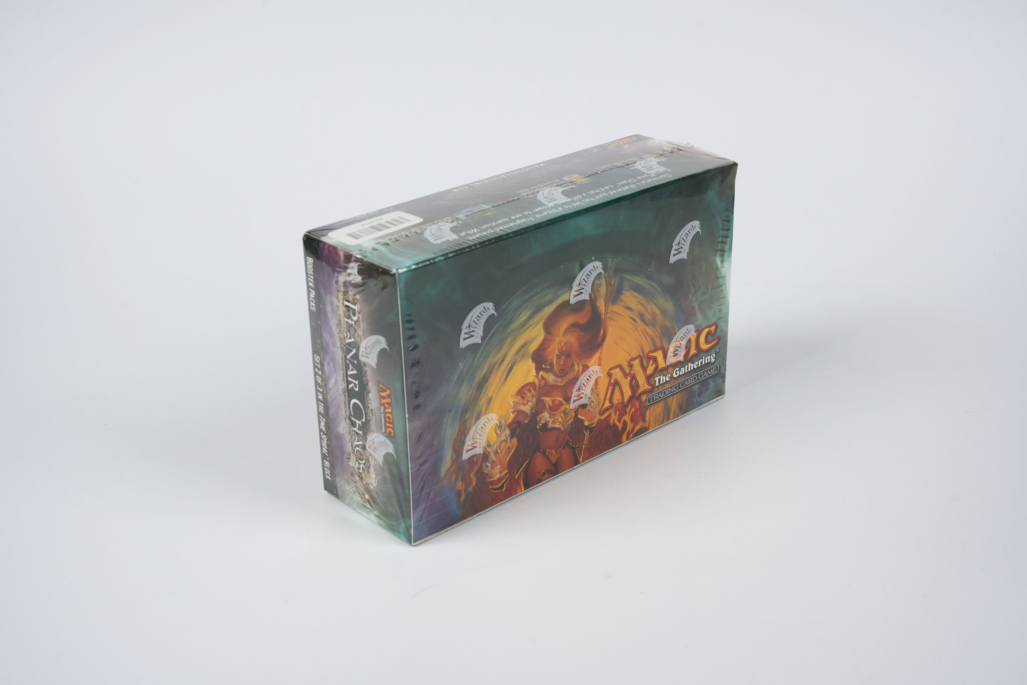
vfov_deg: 27.9
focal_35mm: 48
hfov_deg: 40.8
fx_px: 1381
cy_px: 342
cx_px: 514
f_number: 13
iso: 800
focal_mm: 48.4
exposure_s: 1/50
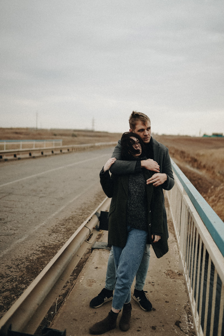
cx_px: 112
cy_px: 168
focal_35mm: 35
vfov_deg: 54.4
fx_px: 327
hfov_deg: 37.9
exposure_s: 1/1600
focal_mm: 35
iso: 200
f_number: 1.4
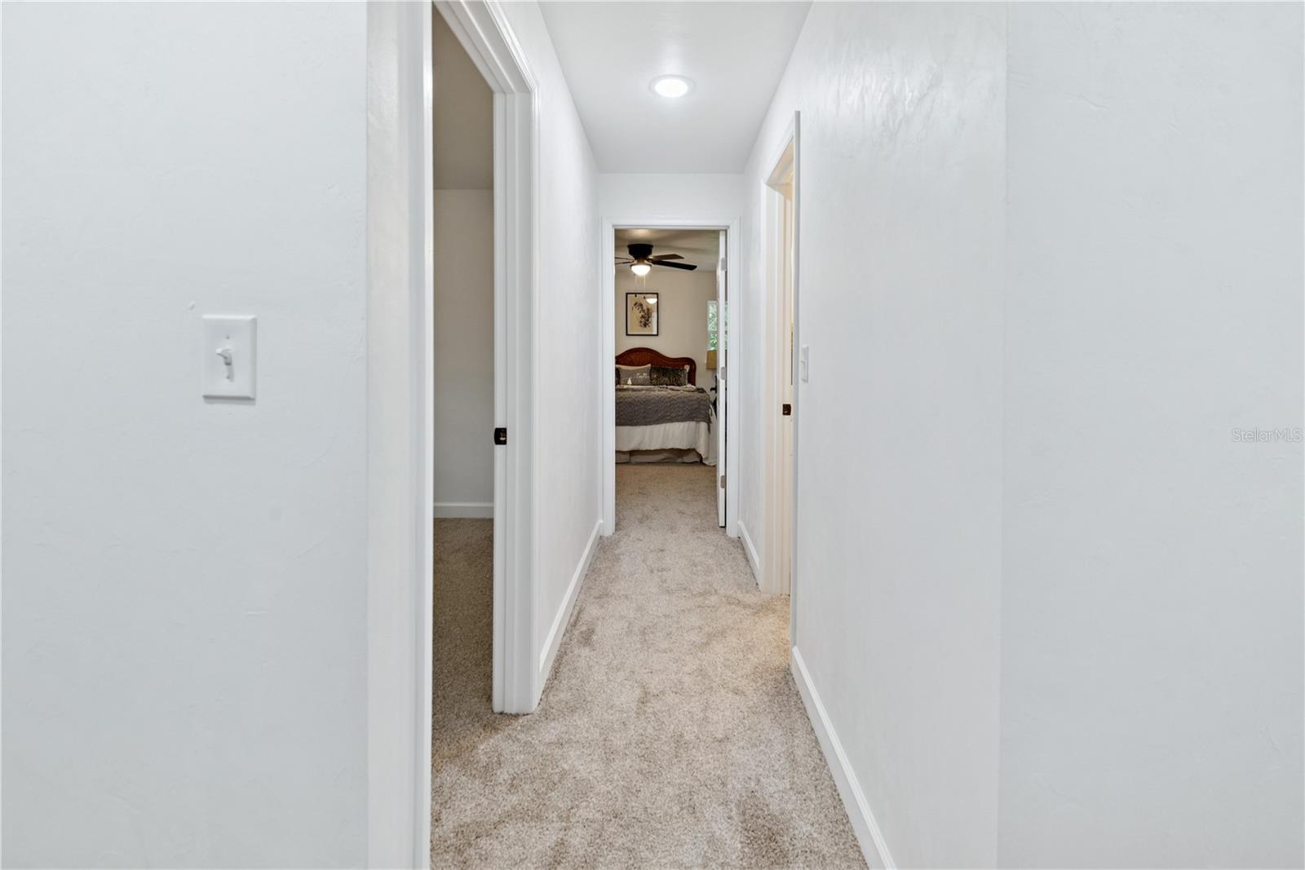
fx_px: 508
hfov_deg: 104.2
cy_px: 435
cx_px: 652
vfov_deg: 81.2
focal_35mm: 14
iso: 400
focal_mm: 14
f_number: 8
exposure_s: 1/20
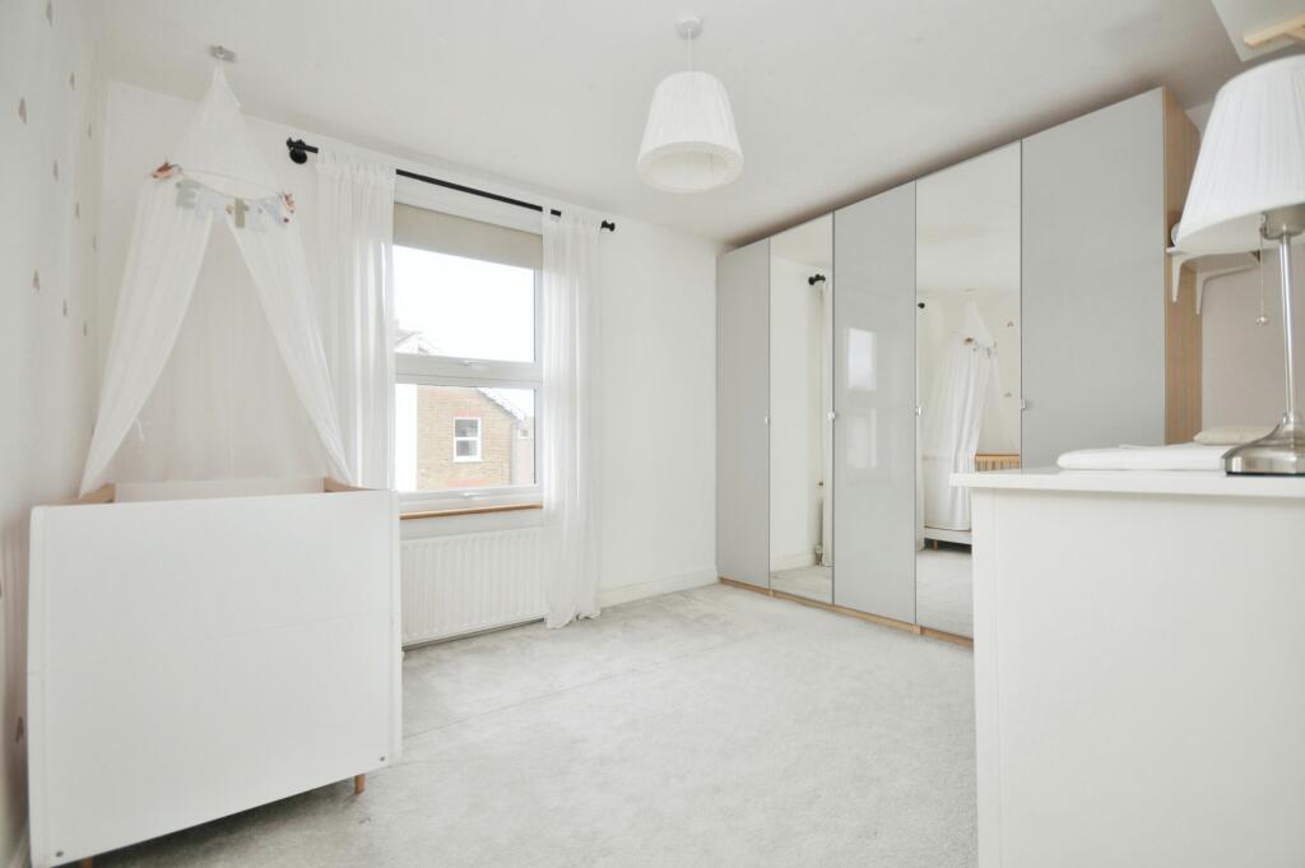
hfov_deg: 95.0
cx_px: 652
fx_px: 598
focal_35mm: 16
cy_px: 434
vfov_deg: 72.0
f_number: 5
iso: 200
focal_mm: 11
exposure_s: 1/80
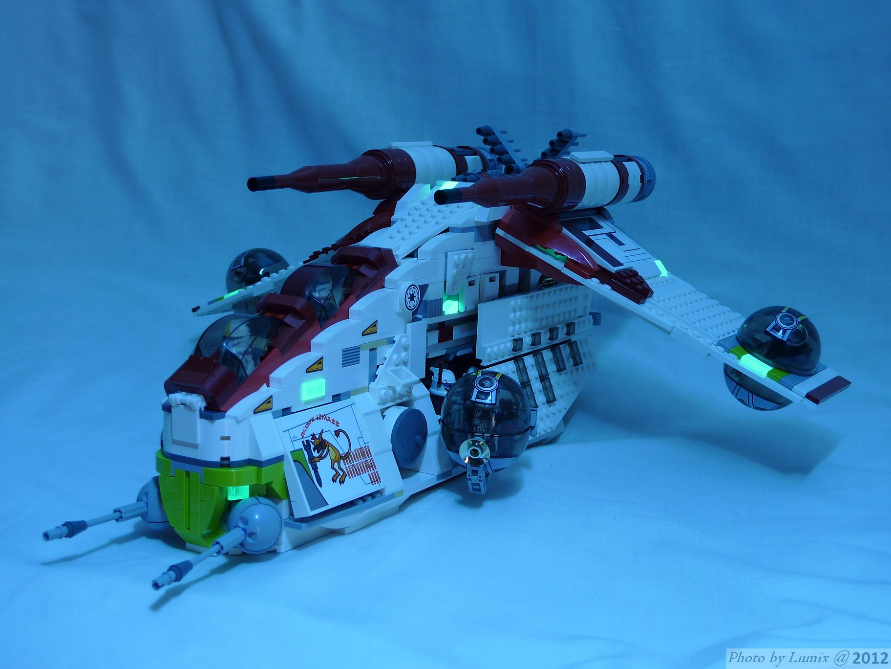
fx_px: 1338
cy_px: 334
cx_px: 446
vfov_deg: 28.0
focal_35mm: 52
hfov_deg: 36.8
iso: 80
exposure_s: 3.2
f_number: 2.8
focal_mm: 11.1
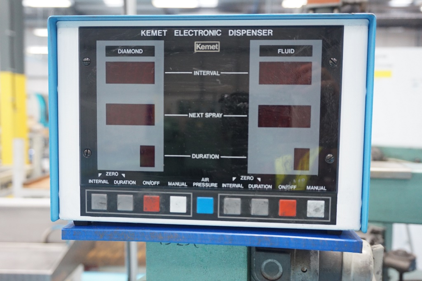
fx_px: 369
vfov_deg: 41.7
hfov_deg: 59.5
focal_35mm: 32
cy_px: 140
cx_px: 211
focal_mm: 21
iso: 1600
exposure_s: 1/60
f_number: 4
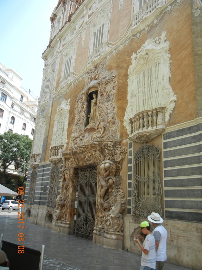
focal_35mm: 30
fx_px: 233
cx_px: 101
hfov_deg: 46.8
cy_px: 135
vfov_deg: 60.0
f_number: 3.5
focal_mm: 5.4
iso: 160
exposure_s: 1/492
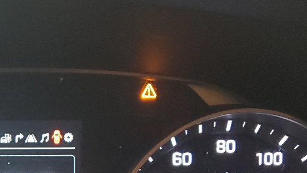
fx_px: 692
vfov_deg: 13.8
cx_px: -2
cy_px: 213
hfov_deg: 23.9
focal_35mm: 85
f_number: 1.5
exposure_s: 1/17
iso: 314
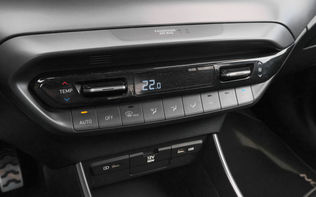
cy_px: 102
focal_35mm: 32
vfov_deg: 39.4
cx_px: 159
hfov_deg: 59.7
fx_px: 276
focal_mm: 20.9
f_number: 9
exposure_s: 1/125
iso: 2000
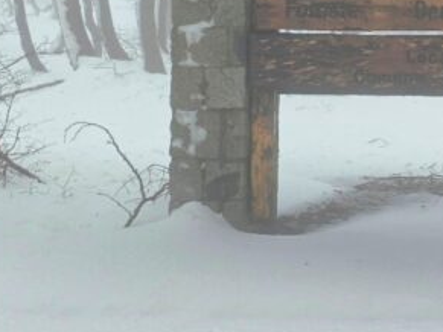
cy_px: -23
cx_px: 466
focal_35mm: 81
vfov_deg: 17.6
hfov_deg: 22.9
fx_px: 1036
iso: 32
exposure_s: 1/180
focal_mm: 6.3
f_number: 1.7
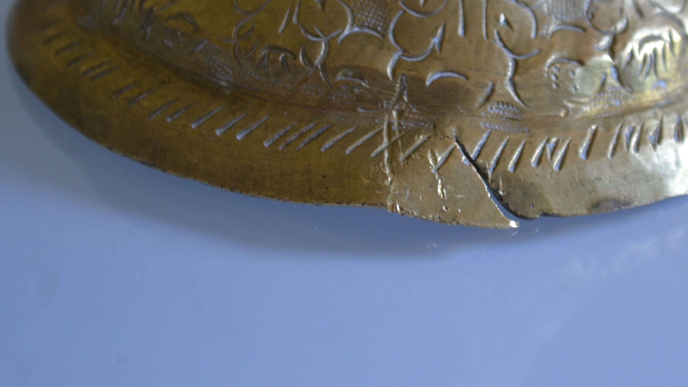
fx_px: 2459
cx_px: 467
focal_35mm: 135
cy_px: 55
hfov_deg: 15.9
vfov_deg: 9.0
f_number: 5.6
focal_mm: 55
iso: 400
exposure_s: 1/25
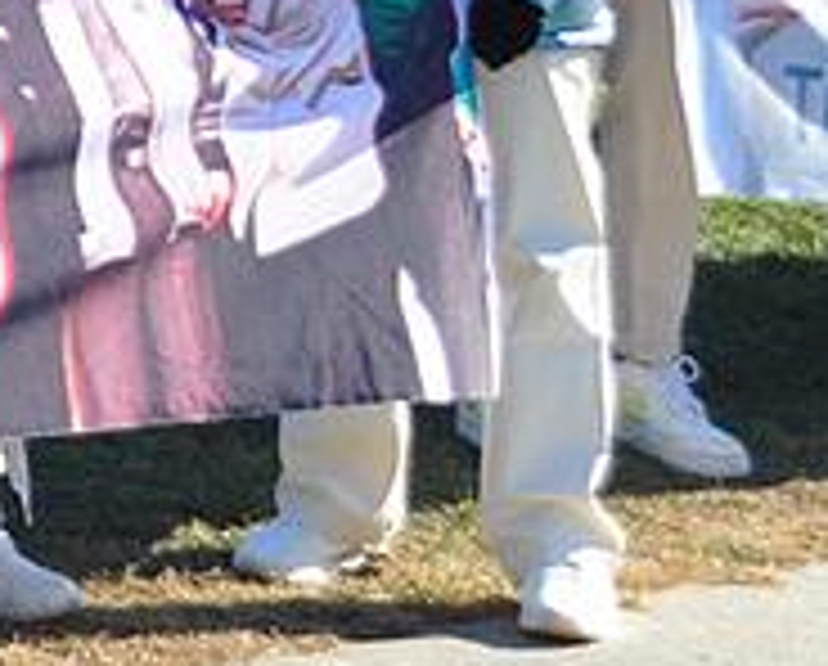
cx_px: -1048
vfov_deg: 6.2
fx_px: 5992
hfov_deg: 7.5
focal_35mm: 244
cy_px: -603
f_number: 6.3
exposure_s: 1/800
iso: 500
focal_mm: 32
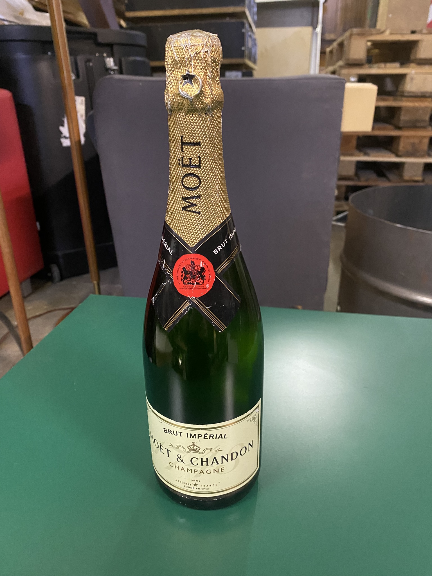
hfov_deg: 53.1
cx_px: 216
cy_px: 288
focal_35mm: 26
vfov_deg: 67.3
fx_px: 433
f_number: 1.8
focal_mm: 4.25
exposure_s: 1/25
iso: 640
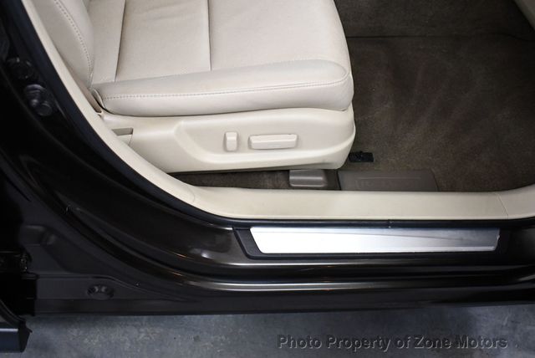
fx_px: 535
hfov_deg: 53.1
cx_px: 268
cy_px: 179
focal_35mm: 36
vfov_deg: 36.9
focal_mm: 18
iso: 2200
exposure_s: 1/125
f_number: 3.5
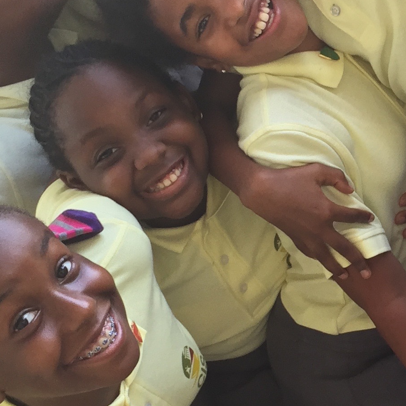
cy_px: 250
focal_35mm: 93
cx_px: 424
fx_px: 1234
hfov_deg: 18.1
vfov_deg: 18.7
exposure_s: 1/100
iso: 50
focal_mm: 4.15
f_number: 2.2
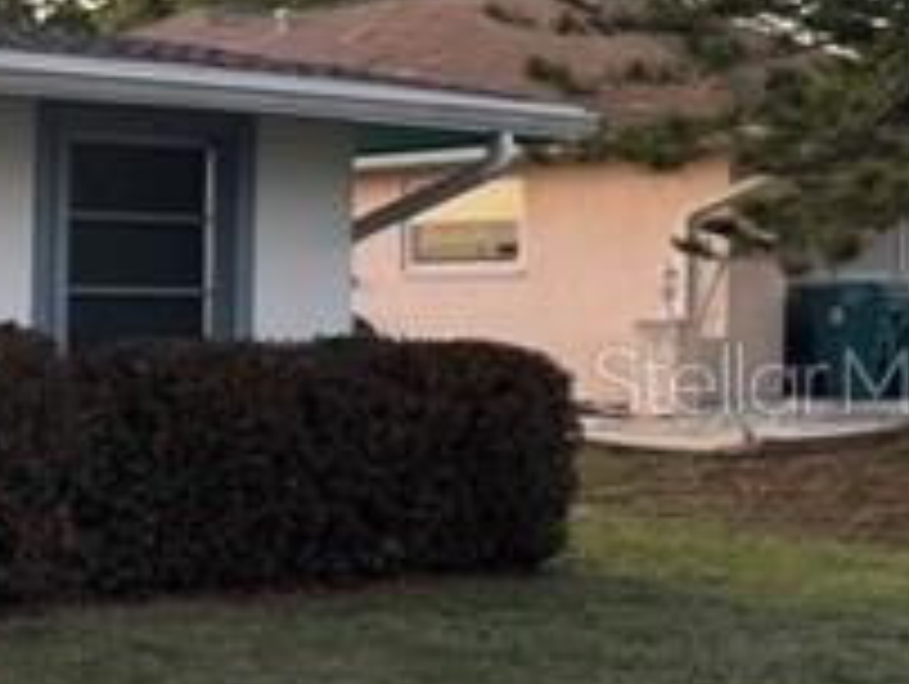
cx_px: -423
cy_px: 378
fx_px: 1998
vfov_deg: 19.4
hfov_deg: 21.7
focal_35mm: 76
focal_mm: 6.76
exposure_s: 1/60
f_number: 1.78
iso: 500
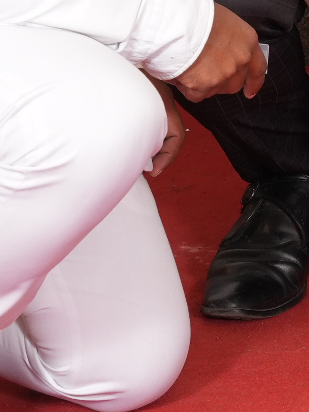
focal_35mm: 270
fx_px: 3212
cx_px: 830
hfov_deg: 5.3
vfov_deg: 7.1
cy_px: -412
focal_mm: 44
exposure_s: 1/160
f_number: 7.1
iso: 640
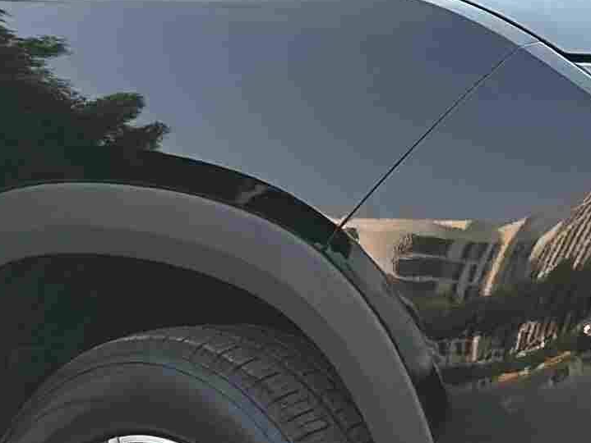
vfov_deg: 5.5
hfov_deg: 7.4
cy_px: 264
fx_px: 4595
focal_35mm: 269
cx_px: 294
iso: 80
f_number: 0.89
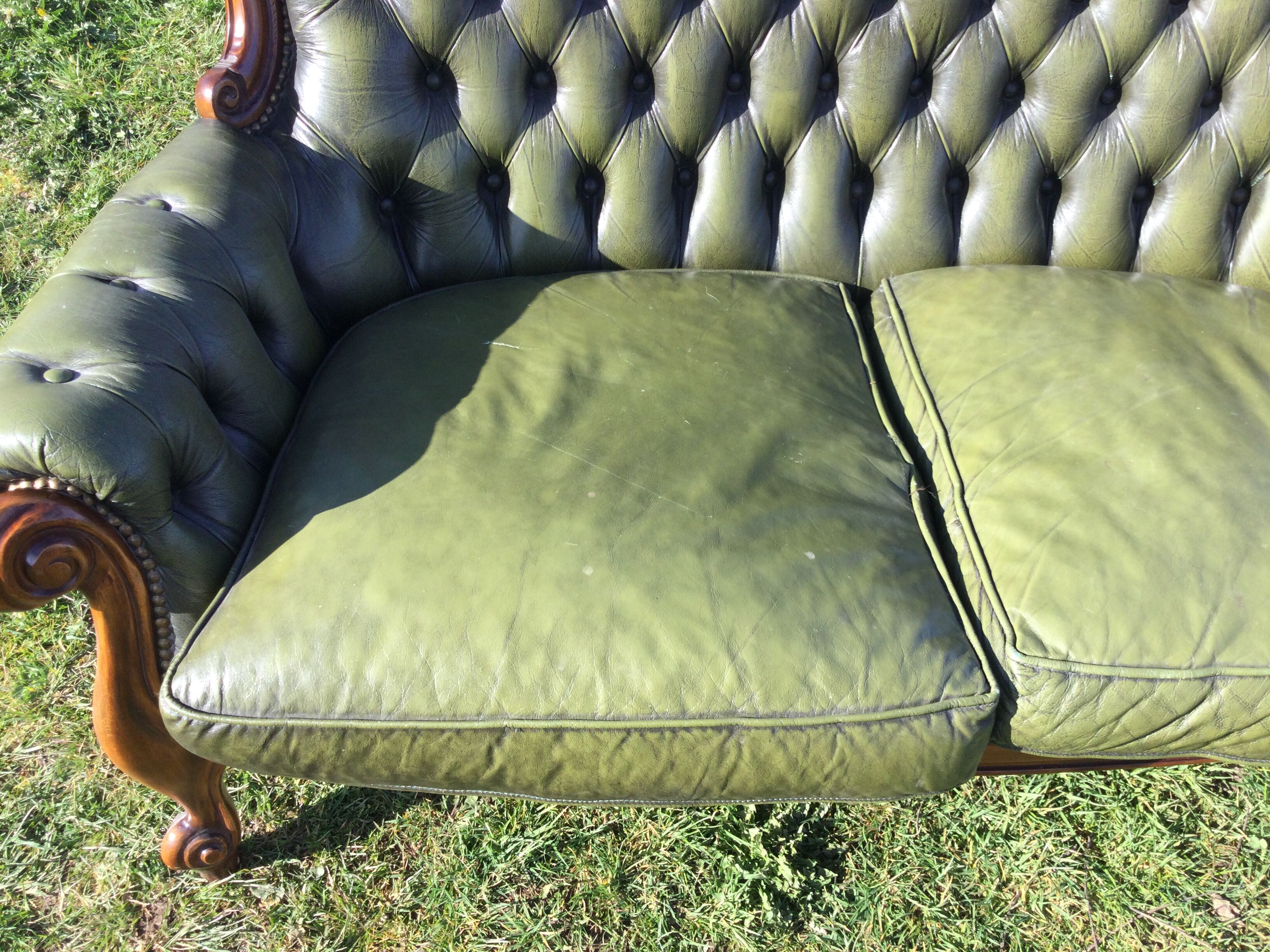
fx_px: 1137
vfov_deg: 45.4
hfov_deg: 58.4
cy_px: 476
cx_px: 635
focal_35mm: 31
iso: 25
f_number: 2.4
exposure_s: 1/330
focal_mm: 3.3
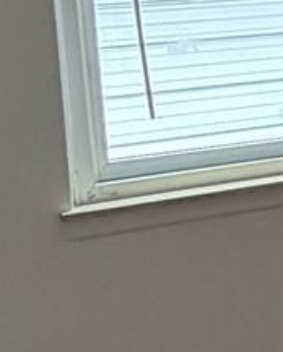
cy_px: 41
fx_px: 1349
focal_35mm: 129
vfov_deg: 14.8
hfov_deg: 8.8
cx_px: 956
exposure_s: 1/121
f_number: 2.2
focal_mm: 2.22
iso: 125
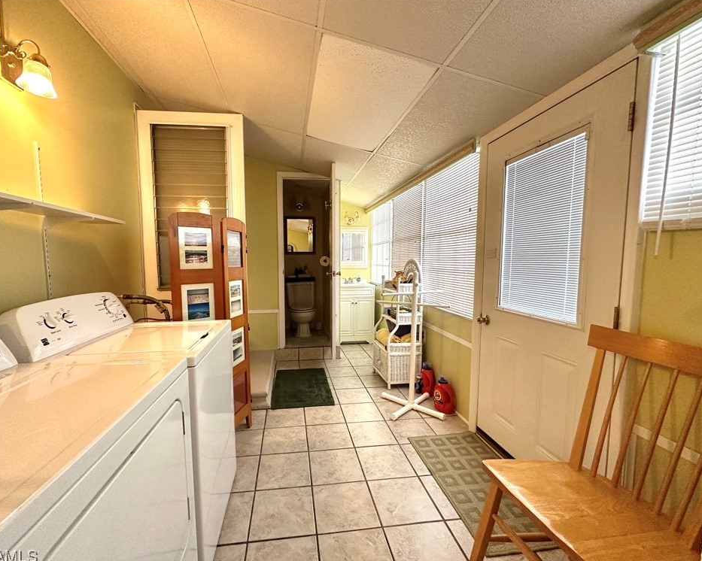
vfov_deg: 84.0
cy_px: 284
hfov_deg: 96.7
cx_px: 330
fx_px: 312
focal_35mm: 15
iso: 250
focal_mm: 2.22
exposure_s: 1/120
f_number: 2.2
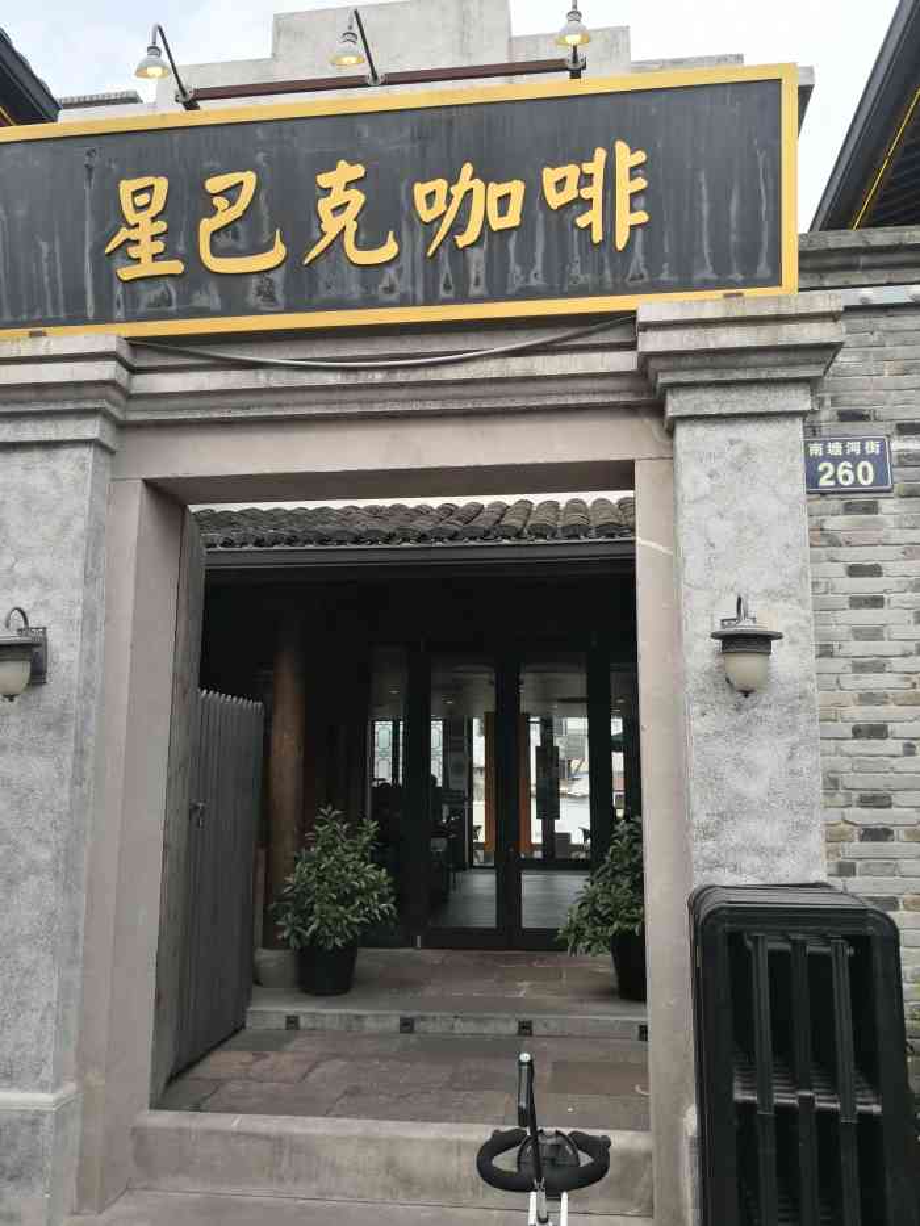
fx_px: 957
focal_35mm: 27
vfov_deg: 65.3
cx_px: 460
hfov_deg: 51.4
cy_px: 613
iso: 50
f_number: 1.6
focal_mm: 3.95
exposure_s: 1/714
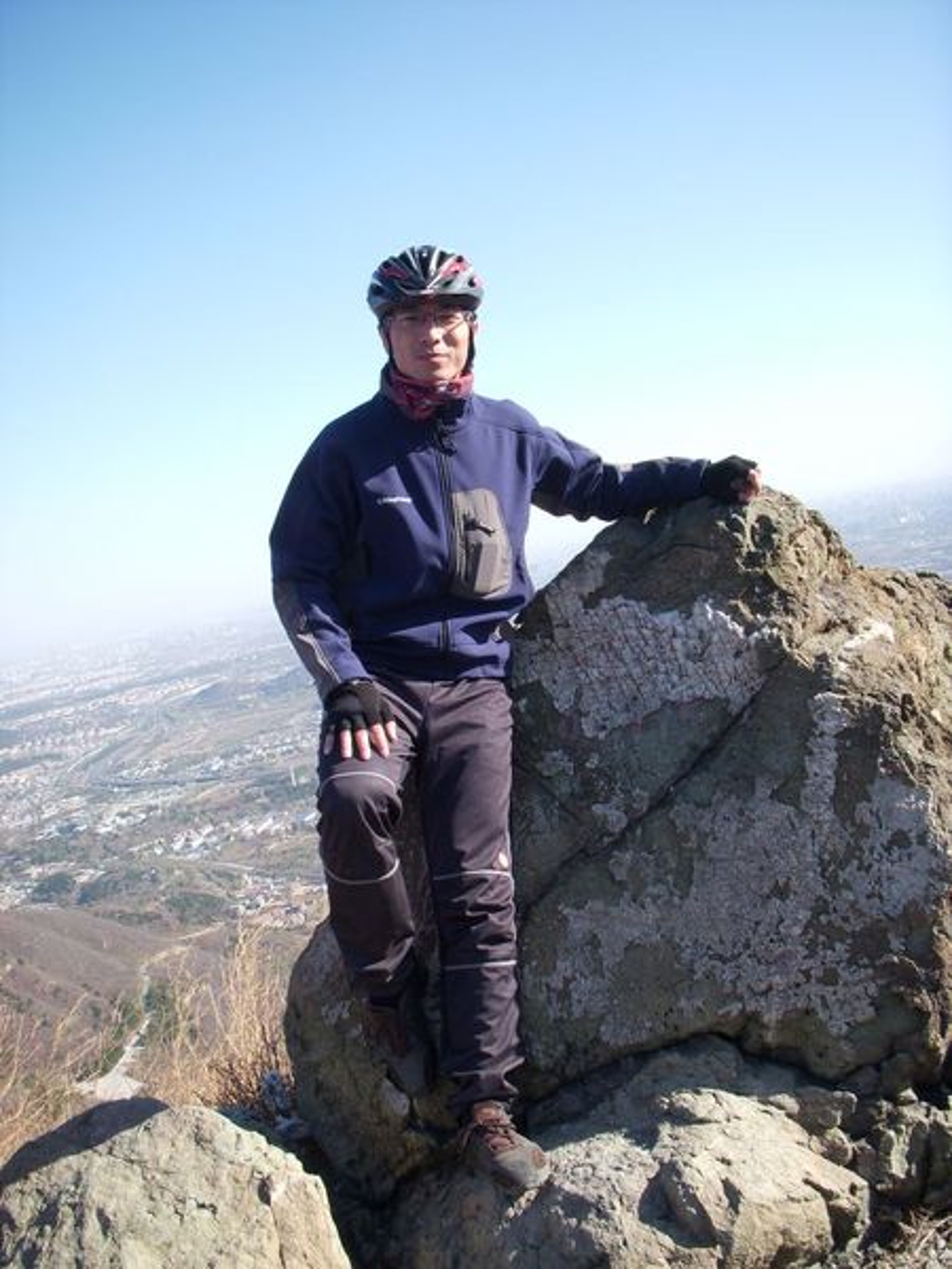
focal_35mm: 38
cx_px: 476
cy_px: 634
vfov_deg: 49.0
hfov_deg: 37.7
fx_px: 1393
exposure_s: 1/500
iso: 100
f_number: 3.3
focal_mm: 6.3
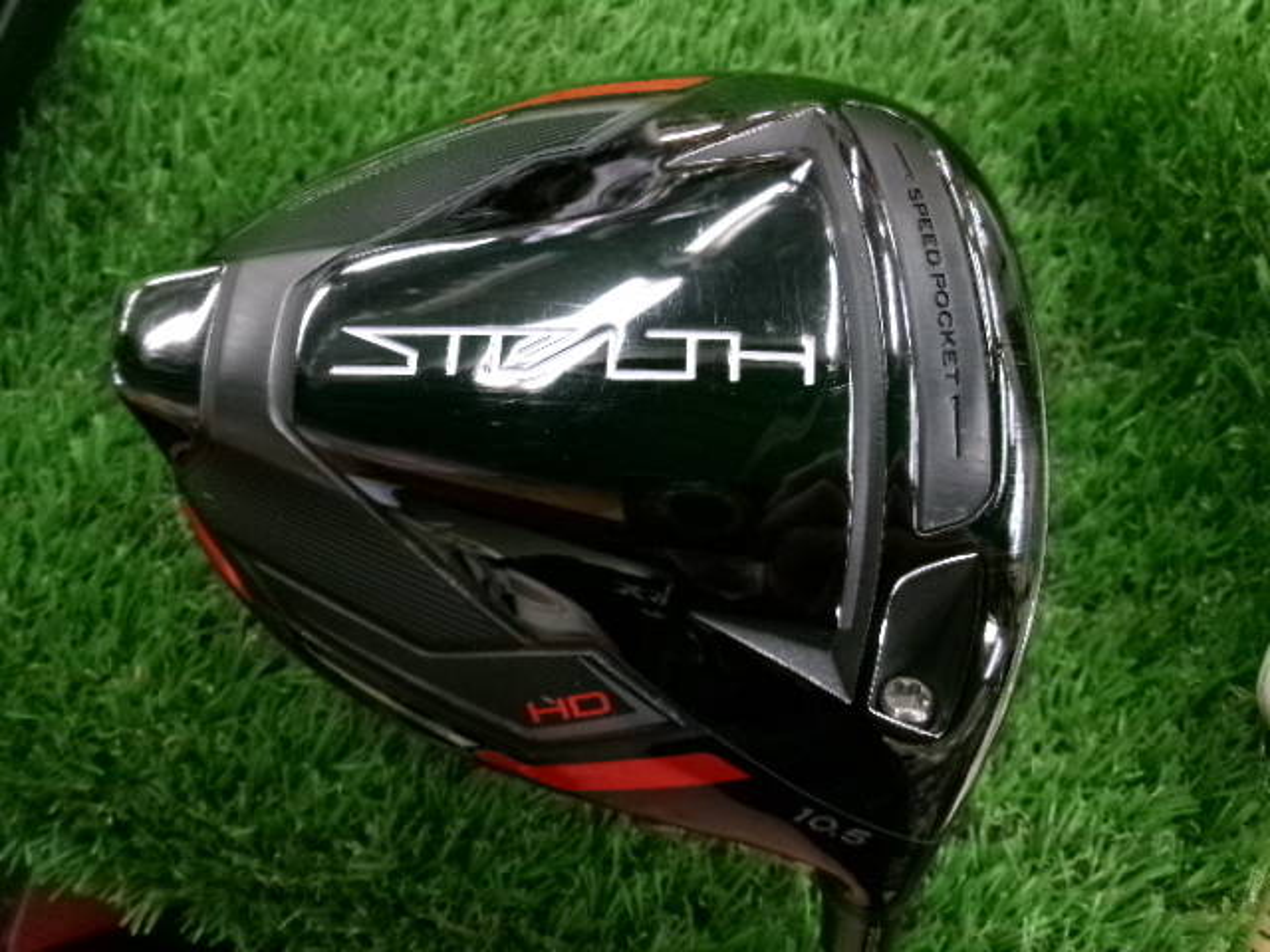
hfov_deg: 63.4
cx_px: 635
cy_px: 476
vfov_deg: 49.7
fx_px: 1027
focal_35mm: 28
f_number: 3.9
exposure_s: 1/34
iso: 800
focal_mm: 5.1
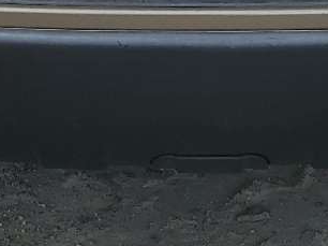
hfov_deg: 14.5
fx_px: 1288
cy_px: -313
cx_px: 219
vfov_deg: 9.8
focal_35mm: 136
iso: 50
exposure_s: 1/526
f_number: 1.5
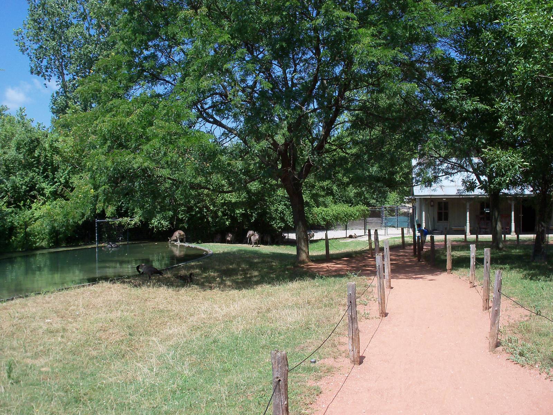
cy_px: 208
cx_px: 276
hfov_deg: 52.6
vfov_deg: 40.7
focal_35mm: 35
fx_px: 559
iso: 80
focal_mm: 6.3
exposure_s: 1/320
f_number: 5.5
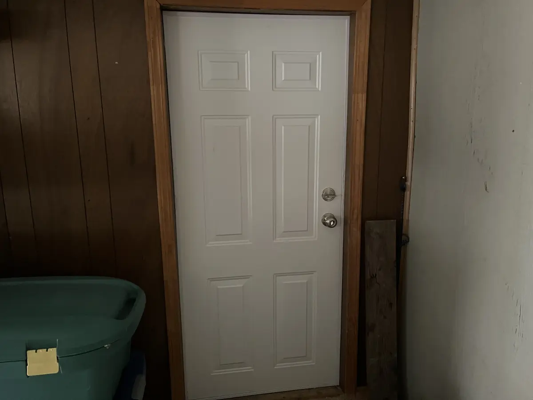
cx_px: 266
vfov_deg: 53.1
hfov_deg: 67.3
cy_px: 200
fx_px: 400
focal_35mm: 26
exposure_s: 1/30
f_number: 1.6
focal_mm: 5.1
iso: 800
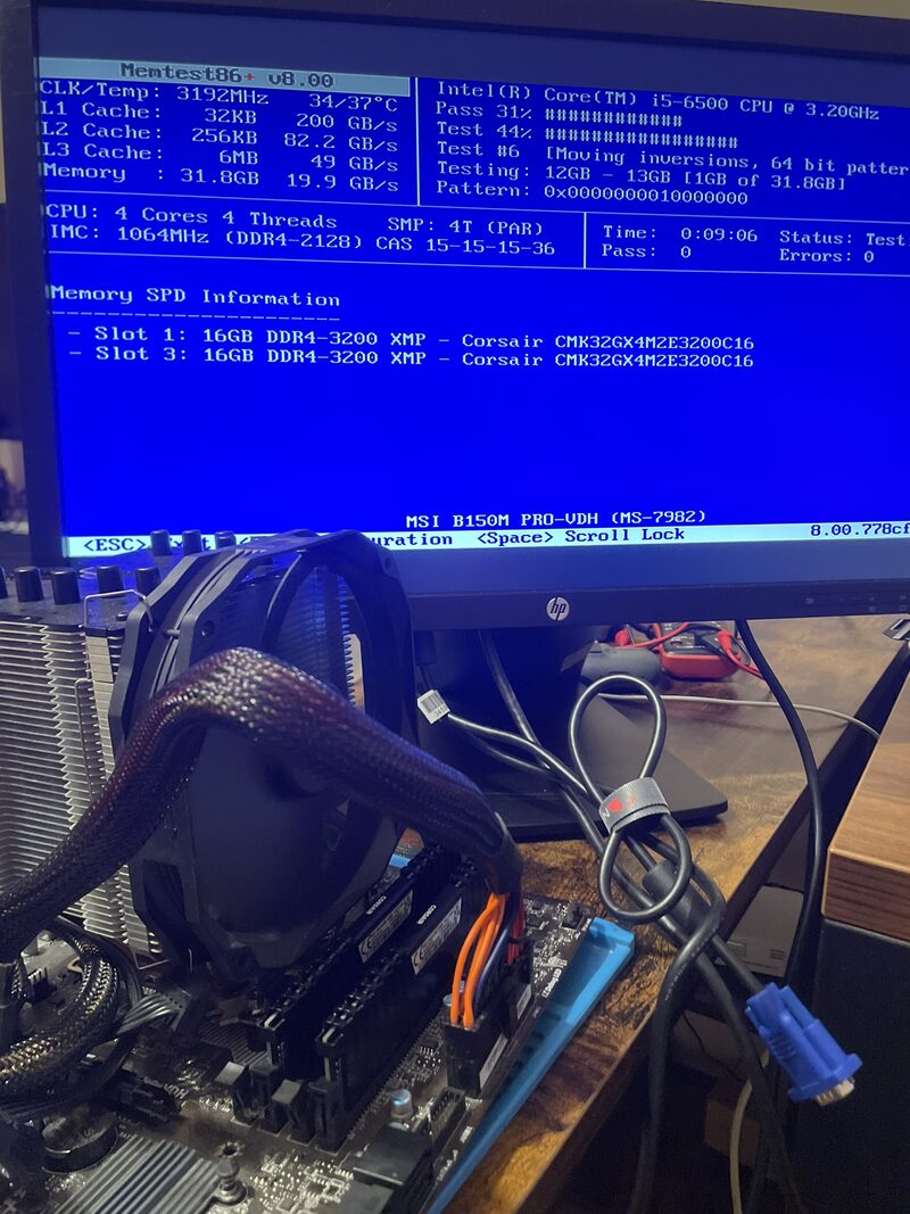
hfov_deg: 53.1
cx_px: 455
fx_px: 912
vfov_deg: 67.3
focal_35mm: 26
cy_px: 607
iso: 500
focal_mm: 4.2
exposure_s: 1/33
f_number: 1.6
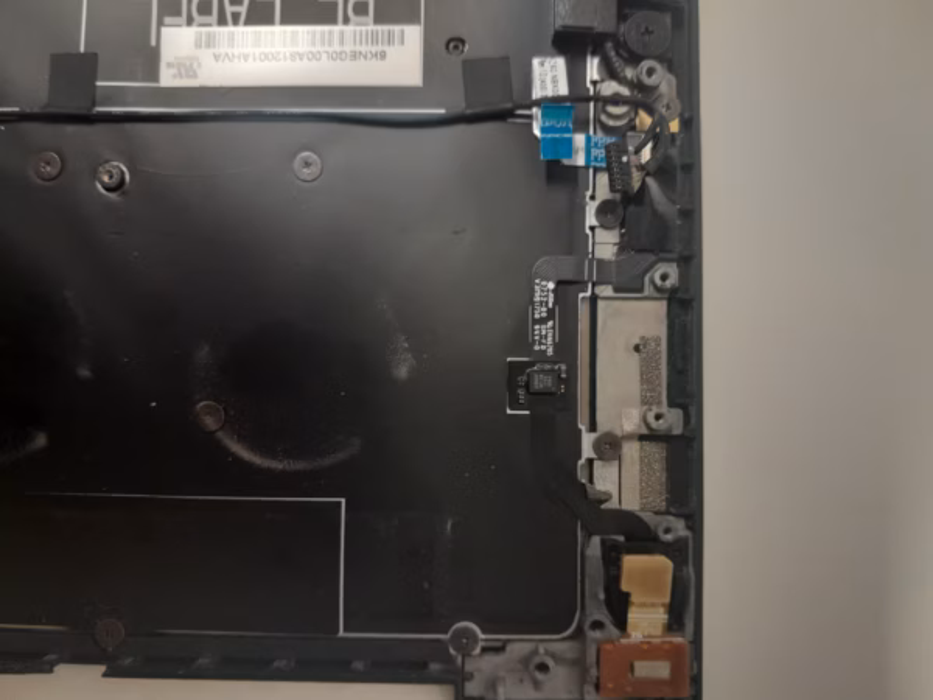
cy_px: 350
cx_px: 466
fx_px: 728
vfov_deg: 51.4
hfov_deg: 65.3
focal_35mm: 27
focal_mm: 4
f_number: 1.8
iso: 250
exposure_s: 1/50
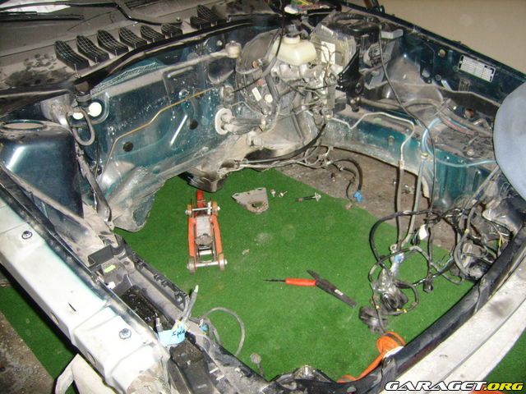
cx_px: 263
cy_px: 197
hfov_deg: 52.6
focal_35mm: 35
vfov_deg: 40.7
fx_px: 532
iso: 218
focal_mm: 5.95
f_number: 2.8
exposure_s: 1/30
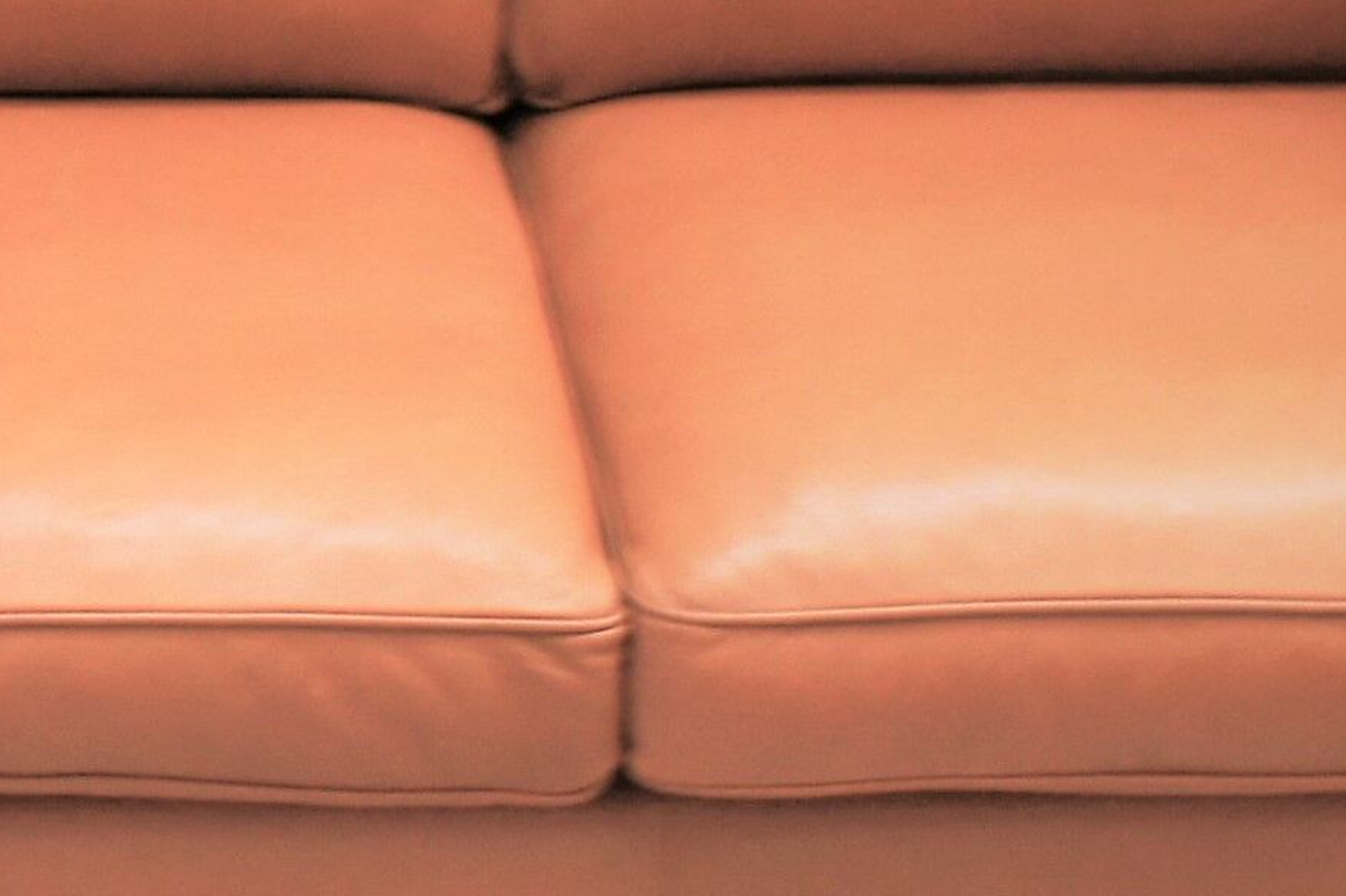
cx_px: -41
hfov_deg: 21.5
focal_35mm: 91
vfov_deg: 15.0
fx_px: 3400
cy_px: 284
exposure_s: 1/40
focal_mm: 16
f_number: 3.2
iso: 200
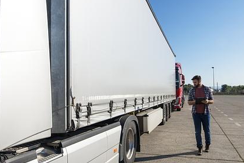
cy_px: 90
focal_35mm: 26
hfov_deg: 69.1
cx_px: 138
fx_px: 176
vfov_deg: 49.5
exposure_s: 1/1250
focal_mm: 20
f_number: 10
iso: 320
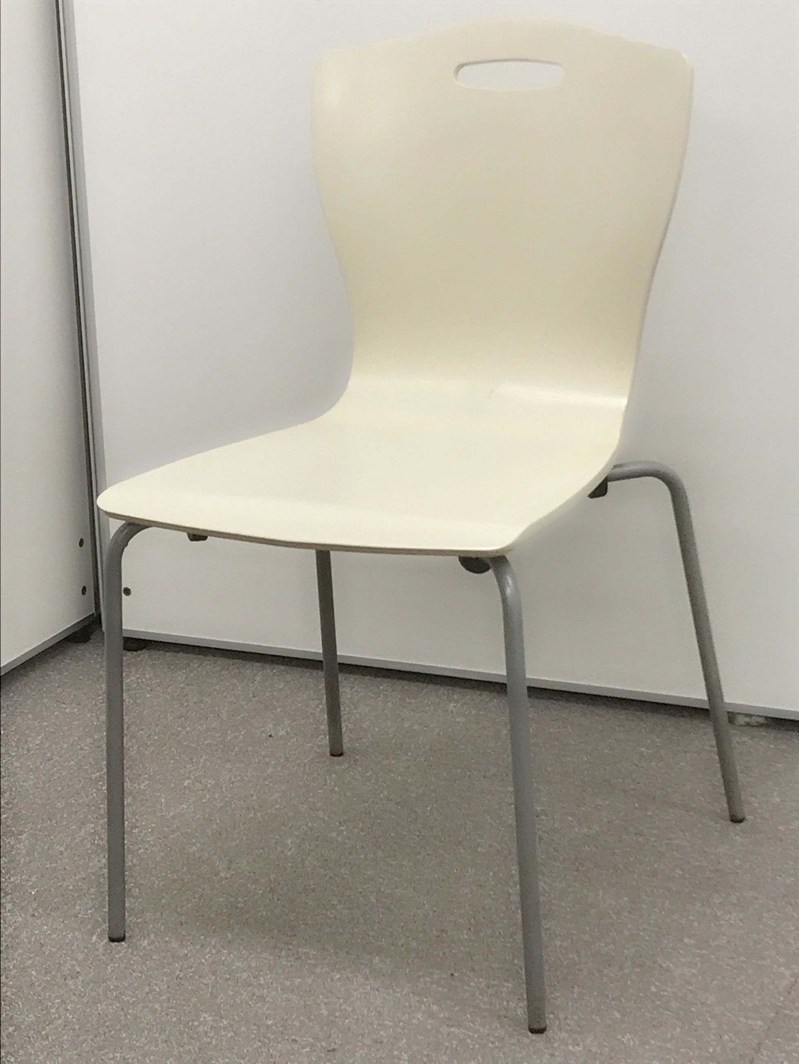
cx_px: 400
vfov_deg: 23.0
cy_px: 532
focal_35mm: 85
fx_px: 2615
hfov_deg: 17.4
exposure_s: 1/50
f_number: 1.8
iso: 25
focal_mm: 3.99
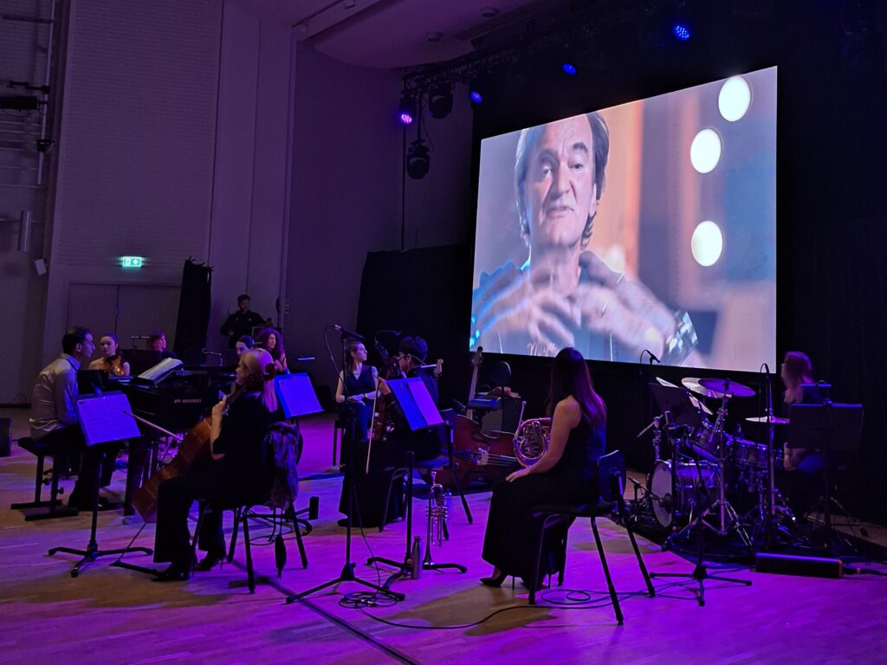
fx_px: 589
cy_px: 332
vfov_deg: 58.9
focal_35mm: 23
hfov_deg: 73.9
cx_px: 444
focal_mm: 5.54
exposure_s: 1/25
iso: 800
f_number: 1.8
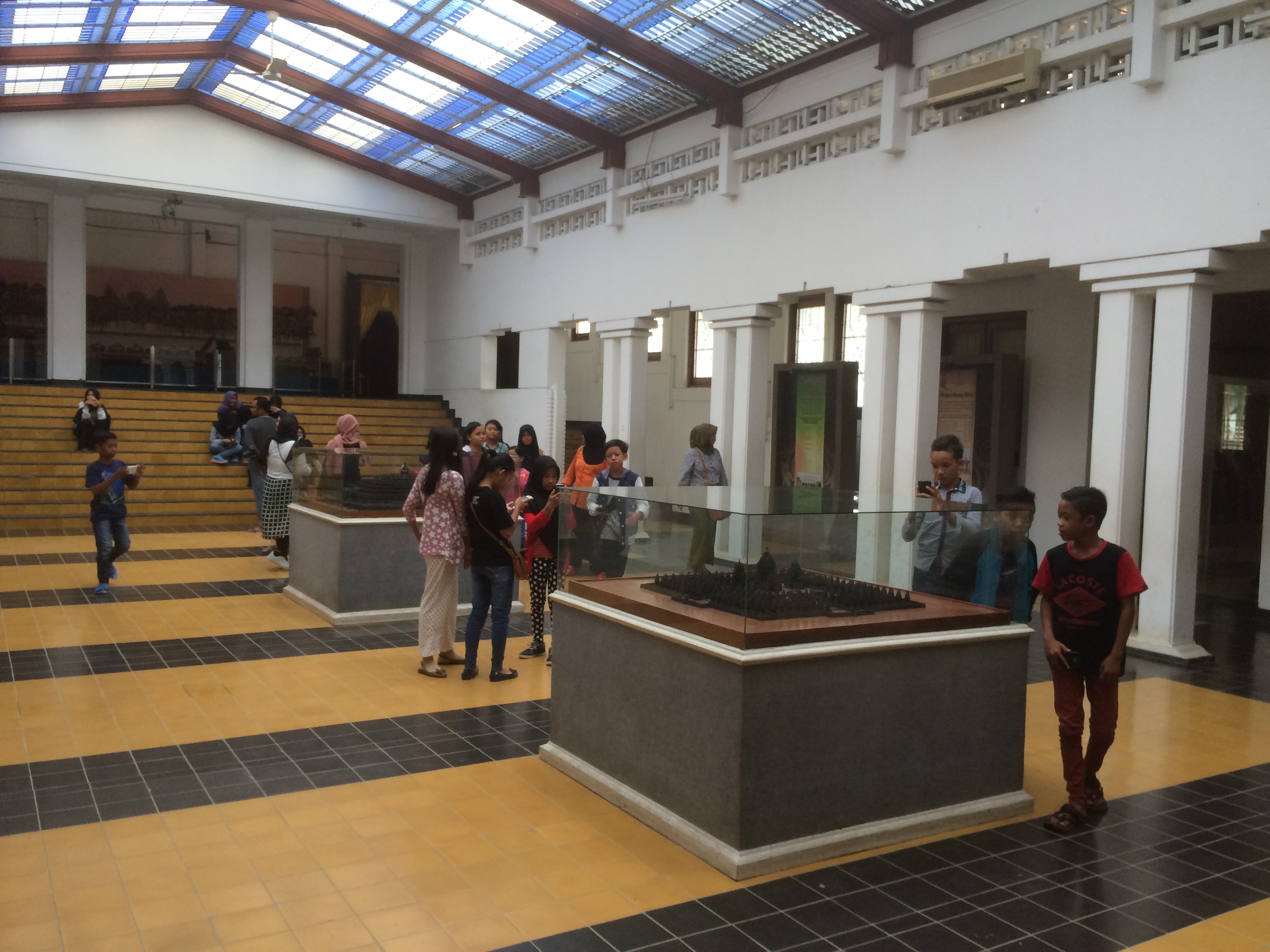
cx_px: 635
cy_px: 476
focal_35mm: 29
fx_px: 1064
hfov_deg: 61.7
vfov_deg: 48.2
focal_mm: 4.15
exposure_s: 1/33
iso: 50
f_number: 2.2
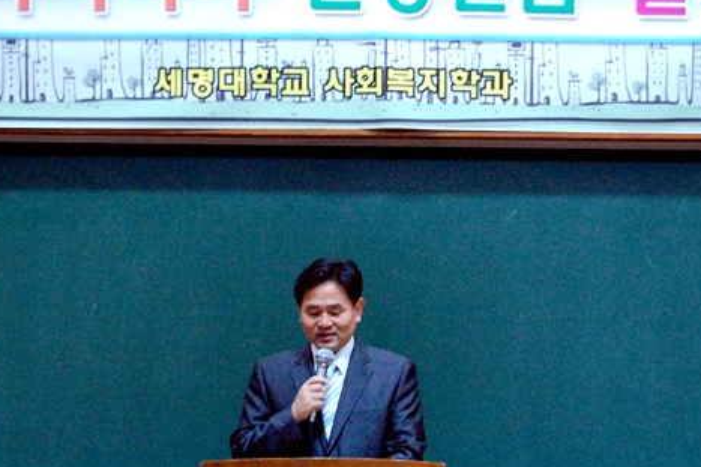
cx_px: 327
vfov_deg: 10.3
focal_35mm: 133
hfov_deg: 15.4
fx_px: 2585
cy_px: 354
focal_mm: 55
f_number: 5.6
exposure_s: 1/13
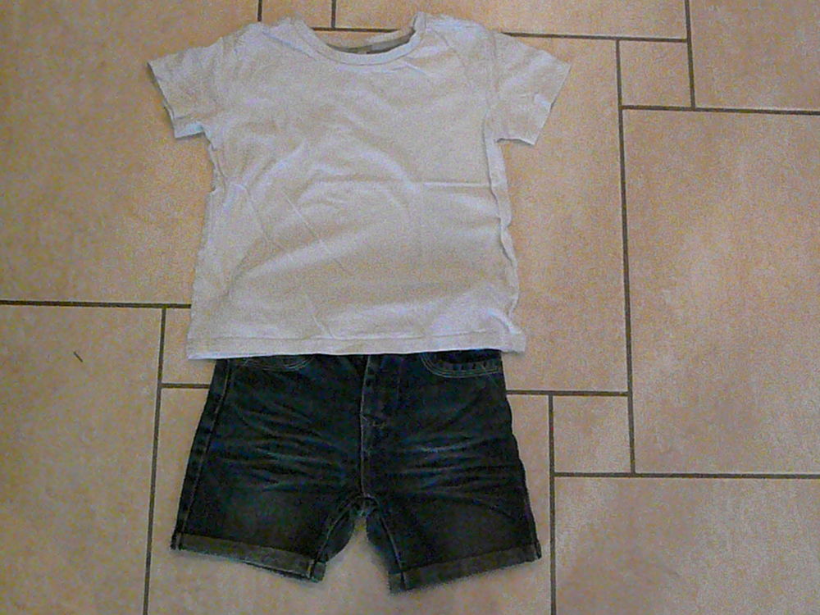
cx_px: 410
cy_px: 308
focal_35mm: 42
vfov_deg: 34.3
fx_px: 995
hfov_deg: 44.8
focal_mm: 6.9
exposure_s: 1/400
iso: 3200
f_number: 3.3
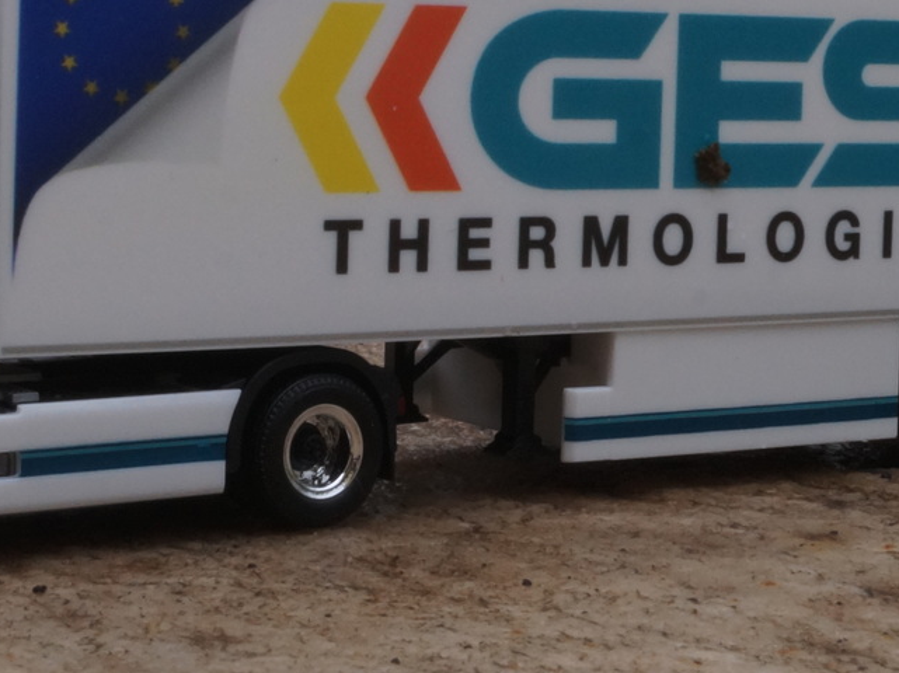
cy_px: 36
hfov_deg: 18.2
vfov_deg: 13.5
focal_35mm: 108
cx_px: 419
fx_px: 2803
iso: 500
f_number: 22
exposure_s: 1/60
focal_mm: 24
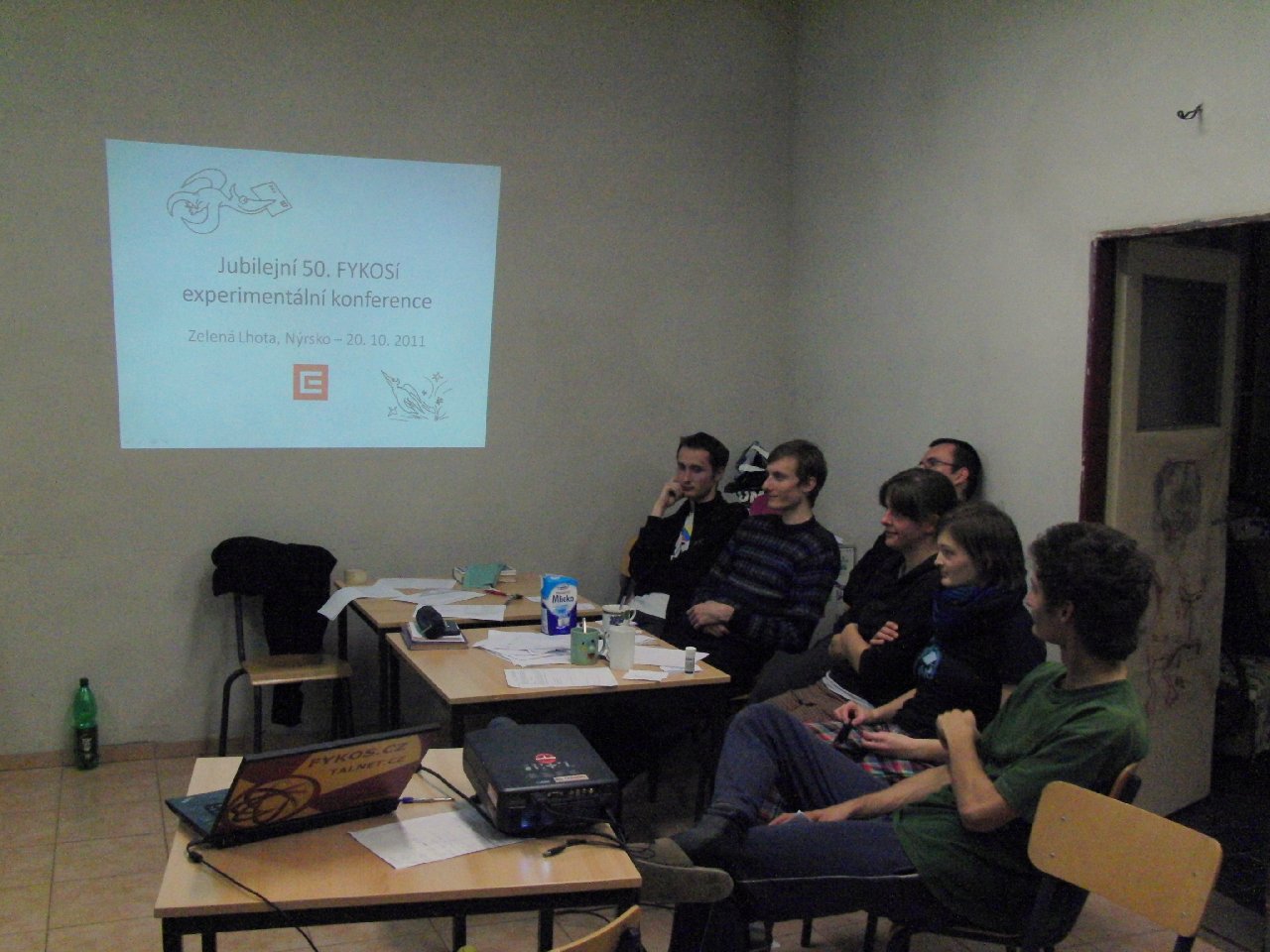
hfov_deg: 51.4
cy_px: 476
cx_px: 635
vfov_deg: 39.7
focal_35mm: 36
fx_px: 1321
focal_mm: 7.3
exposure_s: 1/125
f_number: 3.8
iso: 800
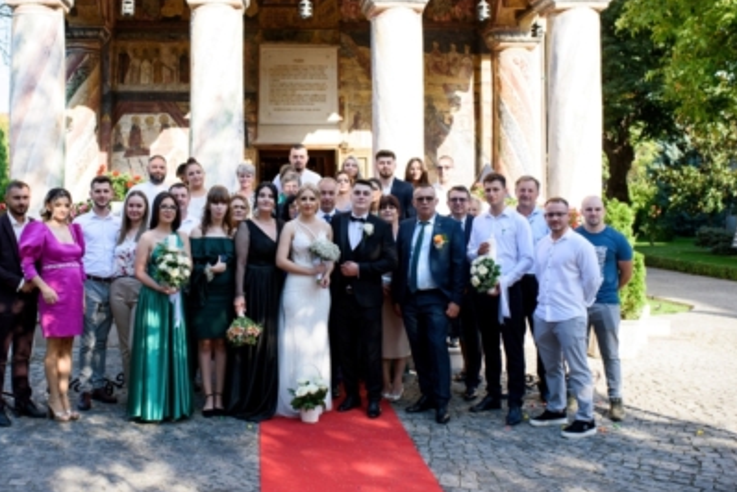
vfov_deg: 30.5
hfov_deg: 44.2
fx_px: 901
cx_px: 294
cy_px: 189
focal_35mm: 44
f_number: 3.2
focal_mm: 35
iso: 100
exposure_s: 1/400
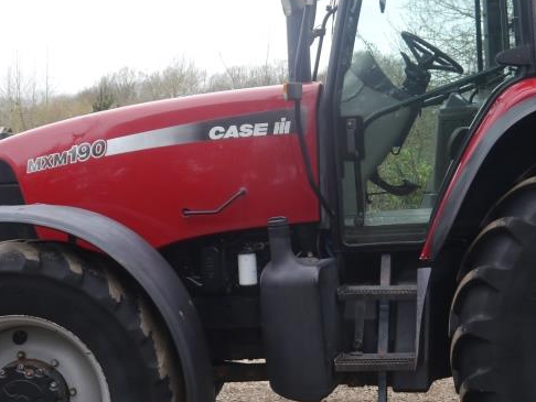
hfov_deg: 24.3
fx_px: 1239
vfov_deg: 18.4
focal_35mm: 80
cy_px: 217
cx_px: 355
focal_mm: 19
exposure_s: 1/80
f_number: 4.1
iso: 160
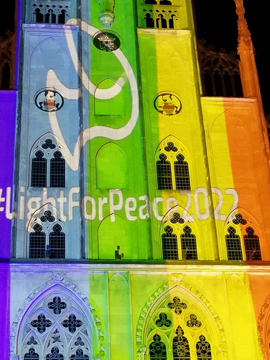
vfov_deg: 26.3
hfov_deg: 19.9
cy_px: 185
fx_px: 770
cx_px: 124
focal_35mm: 74
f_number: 1.8
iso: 800
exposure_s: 1/16.7
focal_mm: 4.75
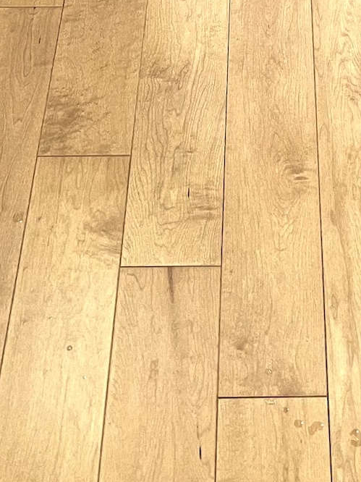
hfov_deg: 19.4
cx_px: 284
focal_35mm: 75
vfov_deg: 22.3
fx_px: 1044
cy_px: -200
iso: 160
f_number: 1.5
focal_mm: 5.7
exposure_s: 1/60
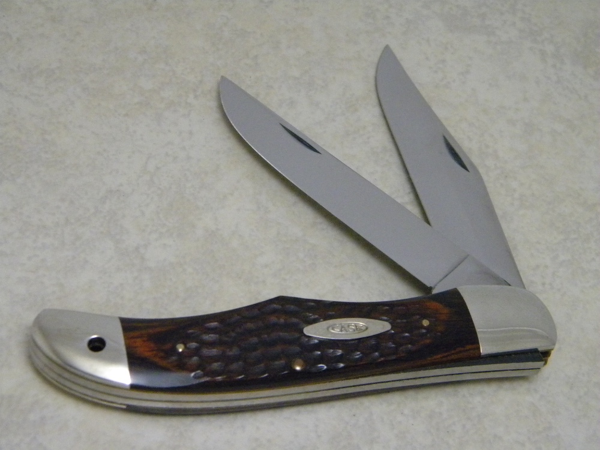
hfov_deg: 29.0
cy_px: 225
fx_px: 1161
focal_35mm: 67
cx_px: 300
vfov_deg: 21.9
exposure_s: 1/48.2
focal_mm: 12.2
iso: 800
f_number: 4.3
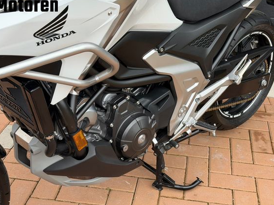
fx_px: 435
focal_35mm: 55
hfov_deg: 34.9
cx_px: 152
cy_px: 96
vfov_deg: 26.5
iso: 80
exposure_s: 1/359
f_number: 1.78
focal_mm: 6.76
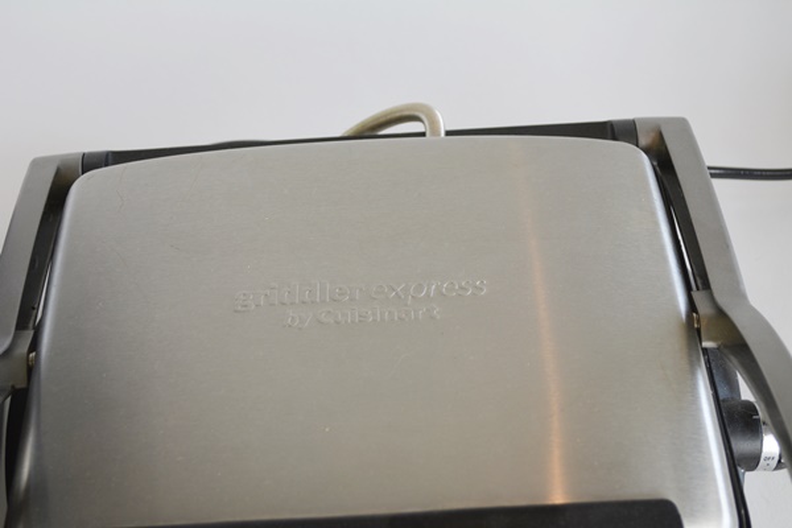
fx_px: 1254
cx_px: 396
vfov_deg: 23.8
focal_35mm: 57
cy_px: 264
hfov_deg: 35.1
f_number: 5
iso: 400
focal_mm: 38
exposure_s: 1/100
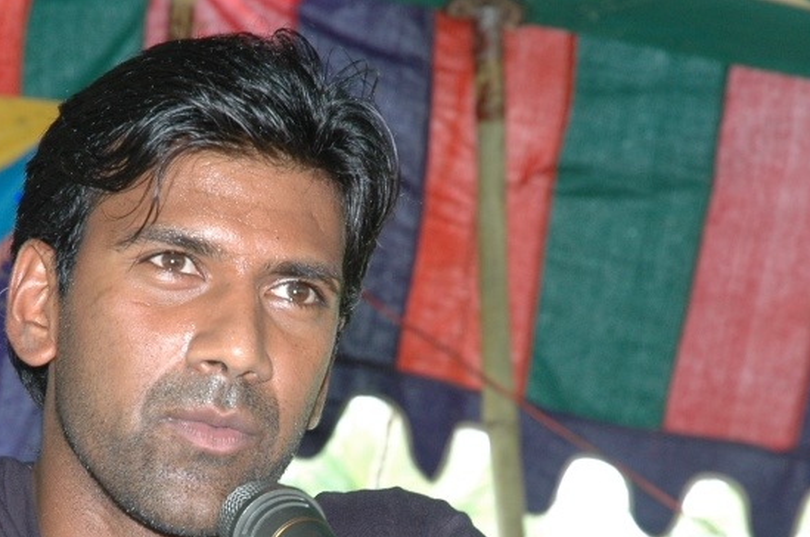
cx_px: 292
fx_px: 4402
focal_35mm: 196
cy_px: 500
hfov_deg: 10.5
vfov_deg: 7.0
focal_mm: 70
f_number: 7.1
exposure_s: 1/125
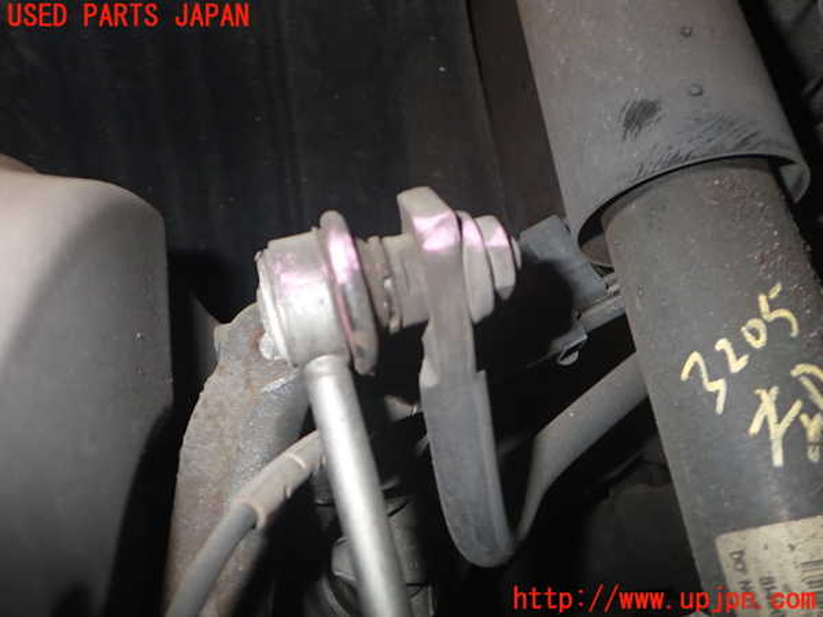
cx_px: 412
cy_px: 308
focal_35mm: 30
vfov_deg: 46.8
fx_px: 713
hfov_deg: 60.0
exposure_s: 1/30
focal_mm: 5.4
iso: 200
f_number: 6.3
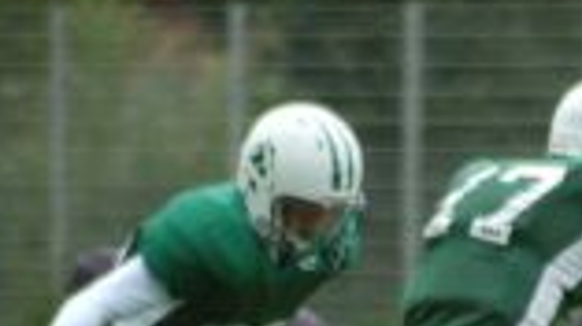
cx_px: 443
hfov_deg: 1.6
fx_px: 20986
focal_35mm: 1361
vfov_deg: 0.9
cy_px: 352
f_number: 5.6
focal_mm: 300
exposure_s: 1/500
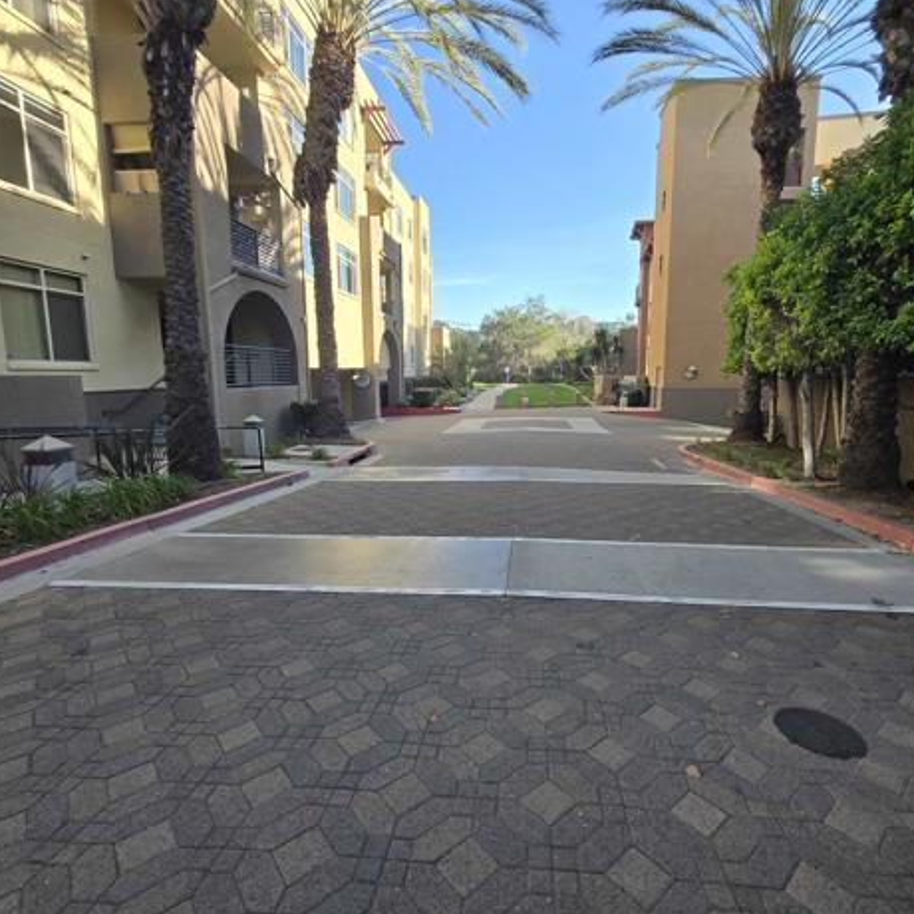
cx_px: 497
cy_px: 445
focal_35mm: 16
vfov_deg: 87.4
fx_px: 478
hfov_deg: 87.2
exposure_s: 1/297
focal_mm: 1.7
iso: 25
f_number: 2.2
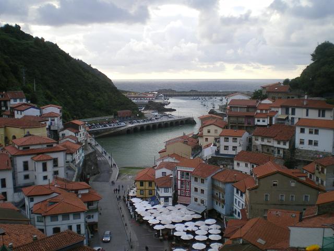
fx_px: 367
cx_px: 167
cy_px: 126
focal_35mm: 38
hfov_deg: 49.0
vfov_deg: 37.7
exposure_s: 1/100
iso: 64
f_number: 3.1
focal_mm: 6.3
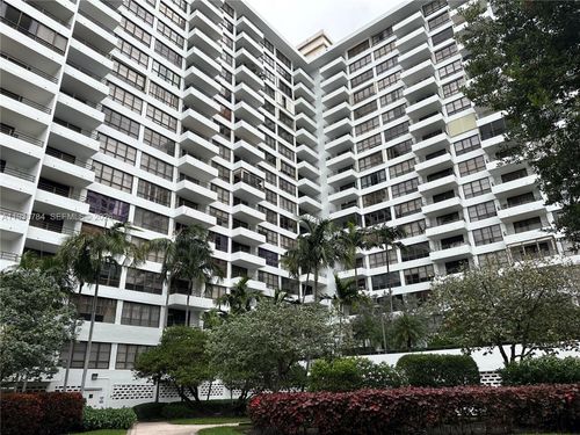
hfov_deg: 71.6
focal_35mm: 24
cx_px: 290
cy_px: 218
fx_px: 402
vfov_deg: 56.8
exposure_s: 1/594
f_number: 1.78
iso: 80
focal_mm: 6.86
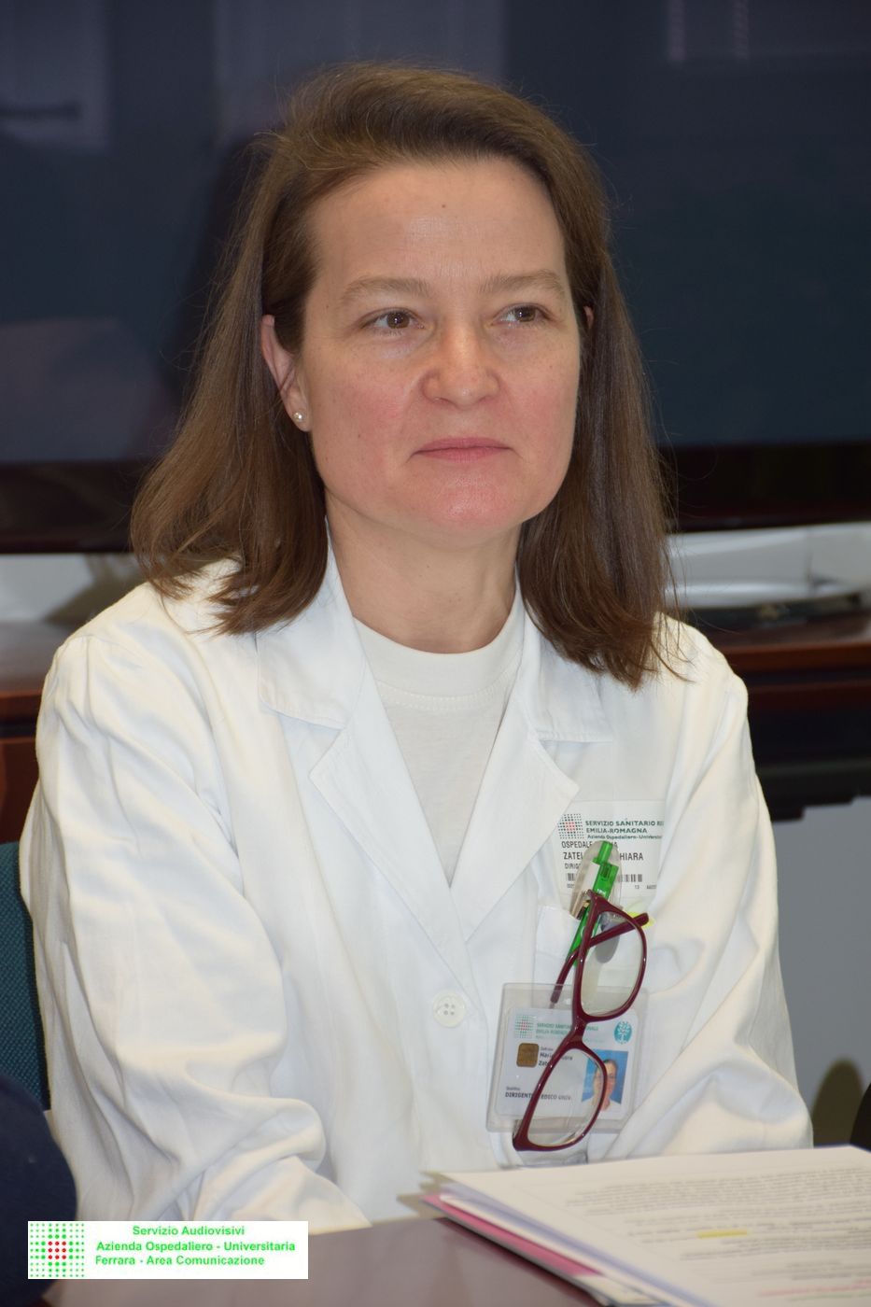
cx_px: 436
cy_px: 654
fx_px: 4900
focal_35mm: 135
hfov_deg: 10.2
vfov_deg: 15.2
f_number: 5.3
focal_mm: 90
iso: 800
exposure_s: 1/100
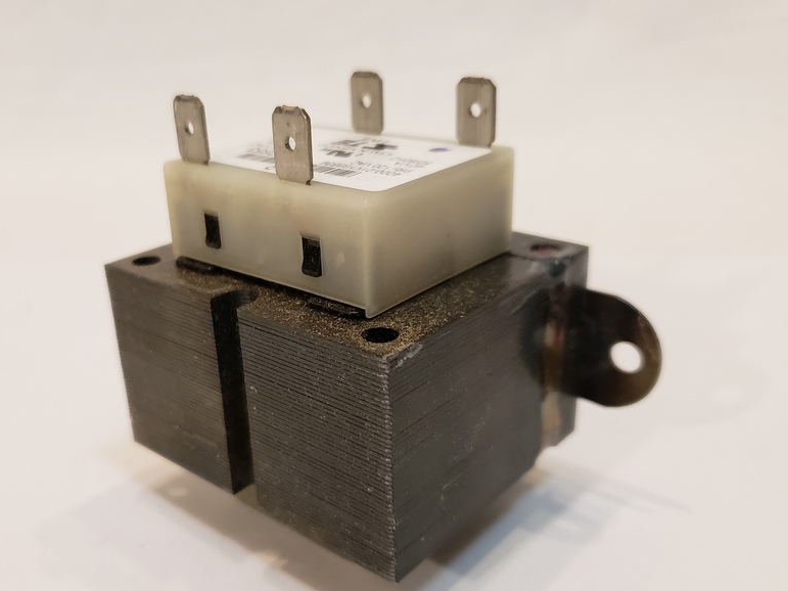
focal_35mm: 34
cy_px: 337
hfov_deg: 53.6
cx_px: 313
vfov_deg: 41.7
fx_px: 774
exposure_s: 1/60
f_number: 1.5
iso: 200
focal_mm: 4.3
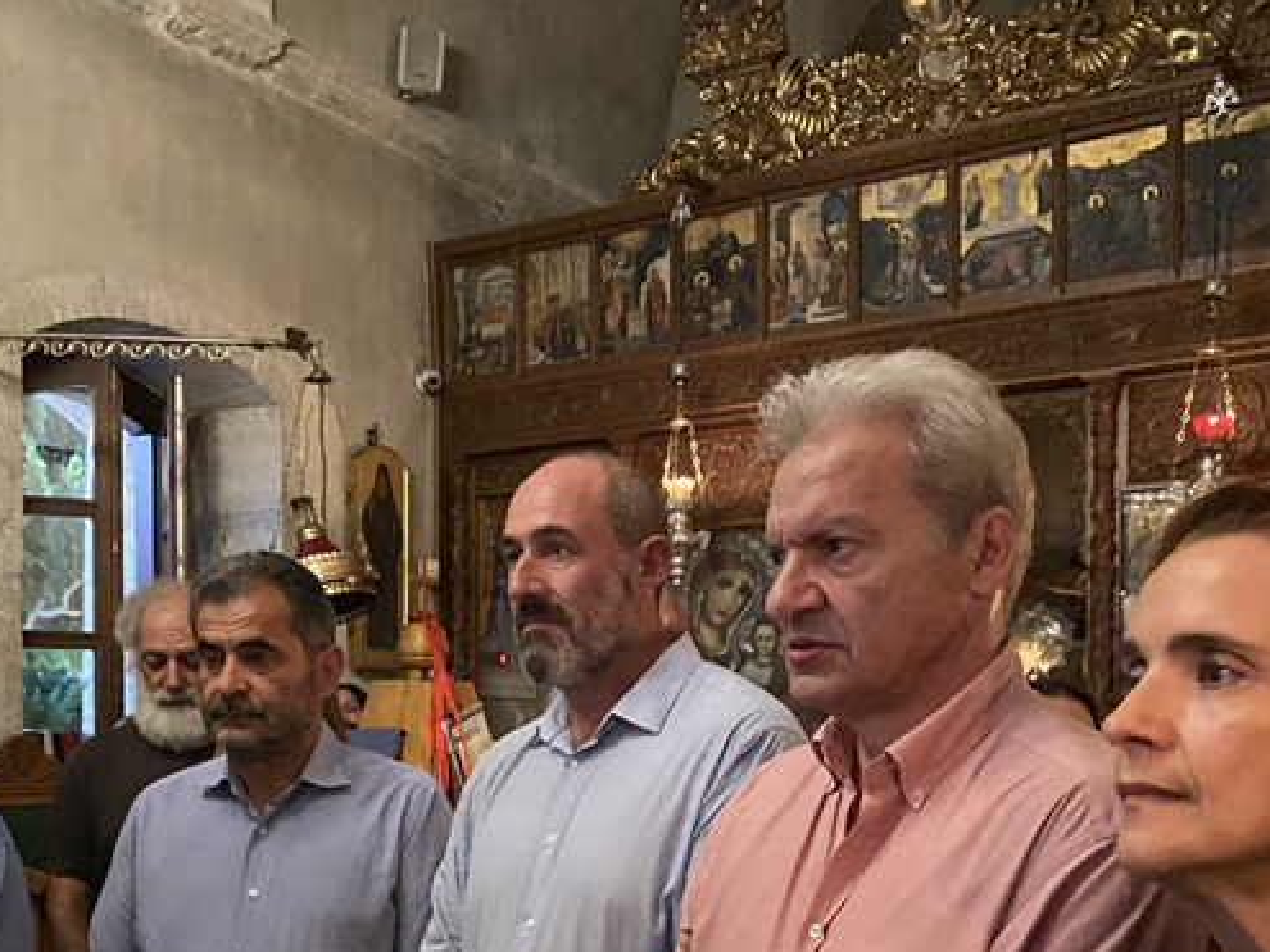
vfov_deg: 33.3
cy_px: 765
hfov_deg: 44.6
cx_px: 516
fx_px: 1541
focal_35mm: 42
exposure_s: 1/17
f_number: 1.8
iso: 1250
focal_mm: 4.25
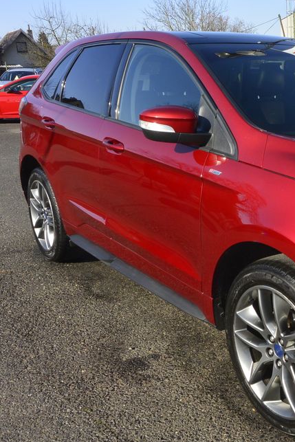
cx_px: 330
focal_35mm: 43
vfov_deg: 45.4
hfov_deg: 28.2
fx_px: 528
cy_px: 233
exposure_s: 1/250
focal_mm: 10
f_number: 9
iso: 160
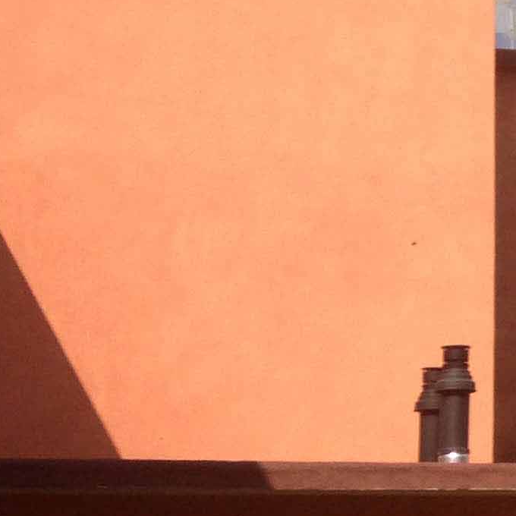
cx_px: 1185
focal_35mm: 140
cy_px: 204
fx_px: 2361
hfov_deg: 10.8
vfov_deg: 12.5
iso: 50
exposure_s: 1/1642
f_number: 2.4
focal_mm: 4.12
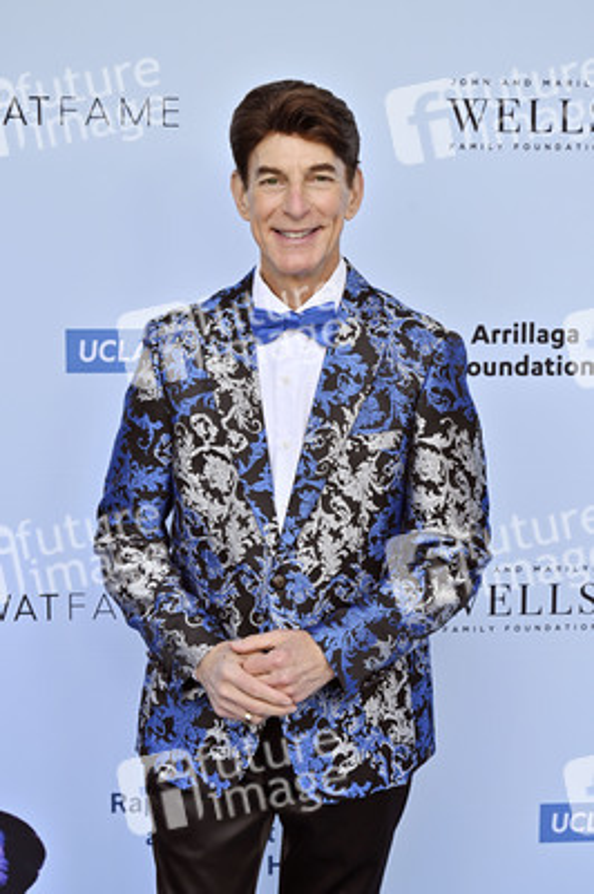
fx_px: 1661
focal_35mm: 67
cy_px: 447
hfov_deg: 20.3
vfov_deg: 30.1
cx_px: 297
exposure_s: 1/320
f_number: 6.3
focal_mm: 67
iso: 640
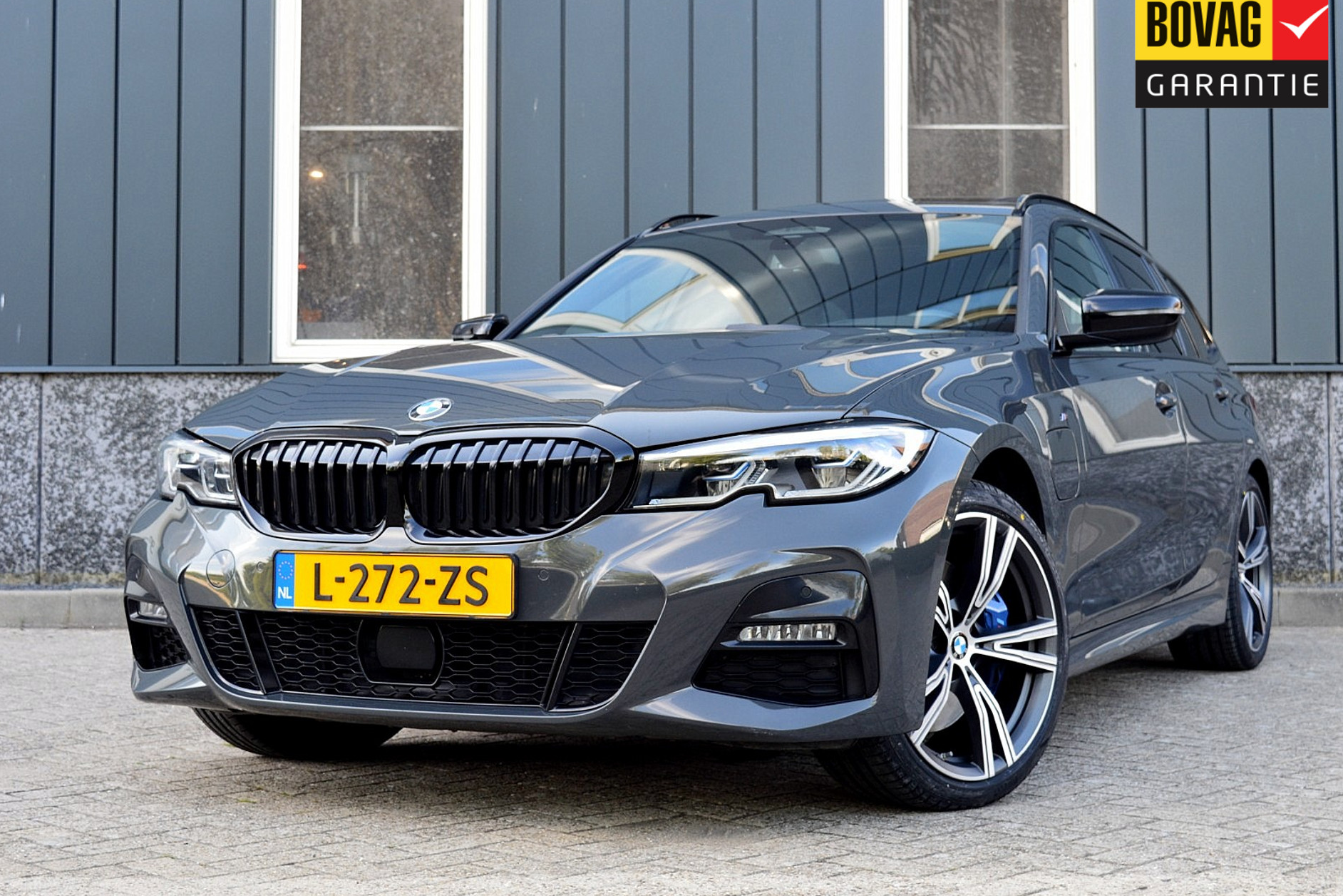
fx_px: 1996
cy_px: 447
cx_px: 682
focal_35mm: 54
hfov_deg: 37.2
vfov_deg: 25.3
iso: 400
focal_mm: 35
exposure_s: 1/60
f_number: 8
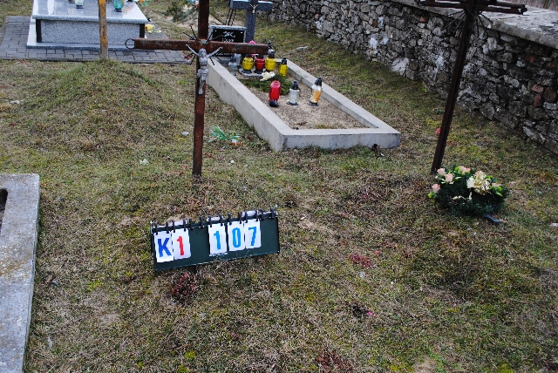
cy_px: 186
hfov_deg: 53.1
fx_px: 558
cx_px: 279
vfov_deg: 36.9
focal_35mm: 36
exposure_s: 1/125
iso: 160
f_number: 5.6
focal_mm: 24
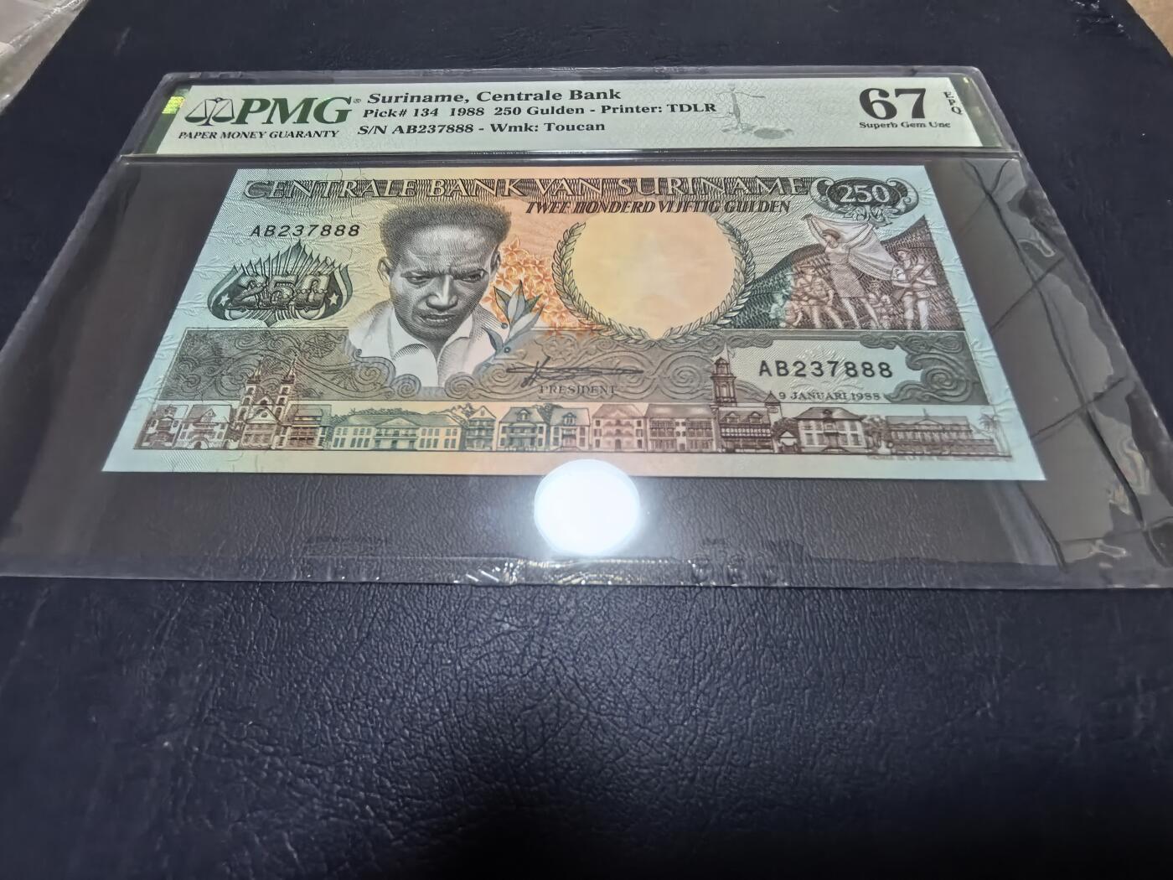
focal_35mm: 16
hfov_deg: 94.5
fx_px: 542
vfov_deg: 78.1
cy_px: 440
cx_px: 586
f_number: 2.2
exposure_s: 1/25
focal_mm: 1.68
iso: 400
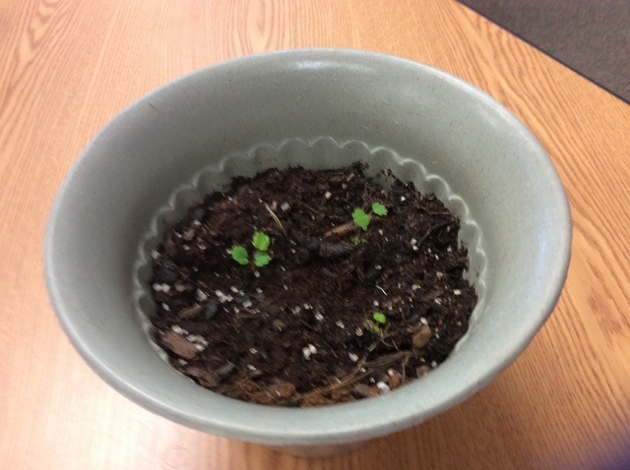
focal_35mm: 32
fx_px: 582
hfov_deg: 56.9
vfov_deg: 44.1
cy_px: 235
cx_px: 315
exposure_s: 1/24
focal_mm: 3.3
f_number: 2.4
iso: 80
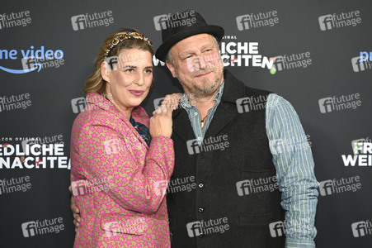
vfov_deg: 18.2
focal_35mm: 75
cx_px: 186
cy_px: 124
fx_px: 774
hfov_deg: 27.0
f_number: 2.8
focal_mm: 75
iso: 400
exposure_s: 1/125
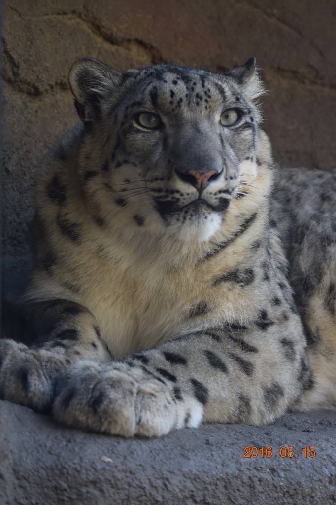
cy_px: 252
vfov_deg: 24.6
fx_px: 1156
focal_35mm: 82
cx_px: 168
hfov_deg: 16.5
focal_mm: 55
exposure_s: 1/80
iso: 400
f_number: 4.5
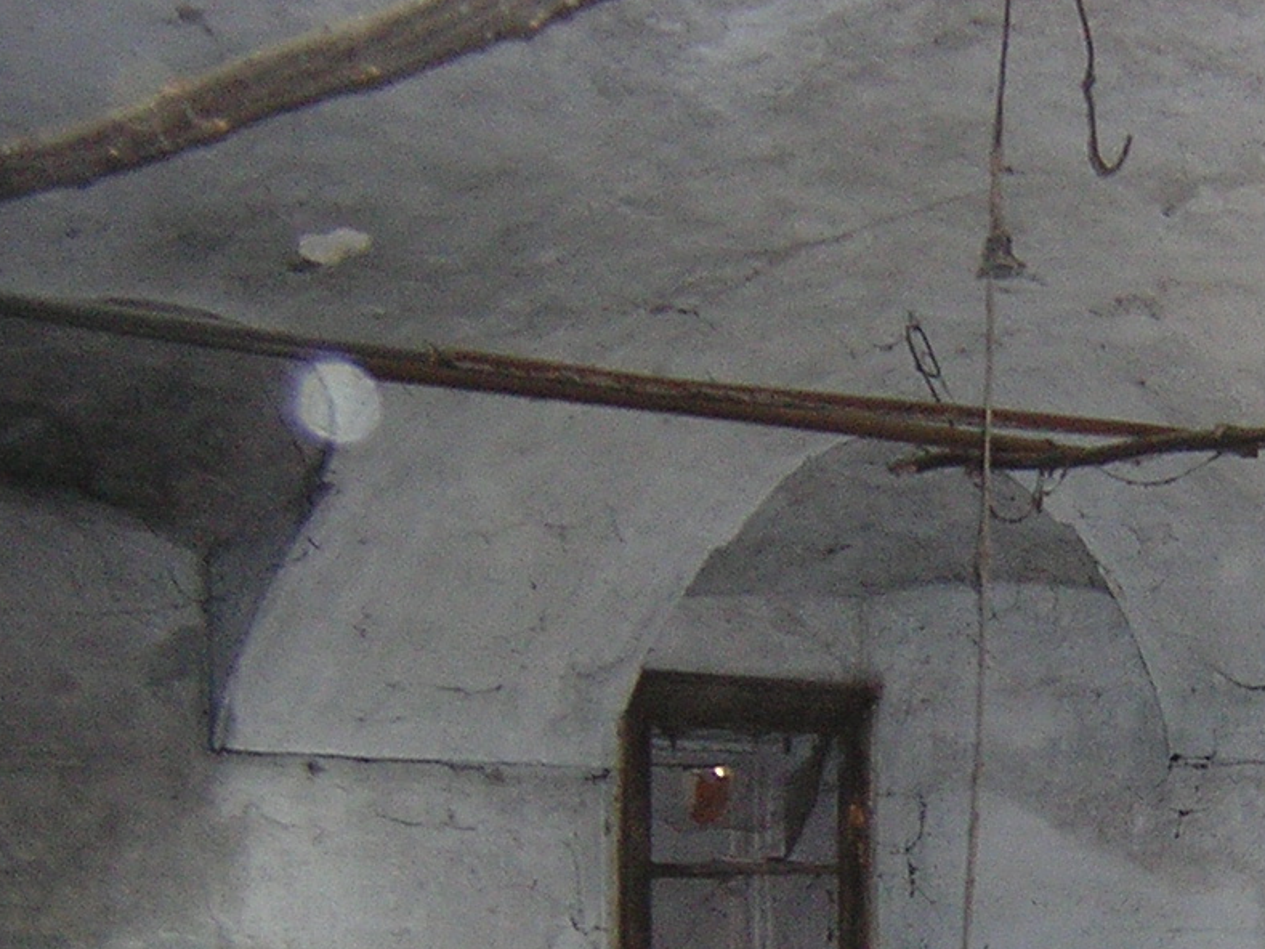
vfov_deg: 20.1
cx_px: 1129
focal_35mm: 73
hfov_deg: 25.9
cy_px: 686
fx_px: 2668
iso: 375
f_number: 2.6
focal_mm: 4.7
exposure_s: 1/60.1
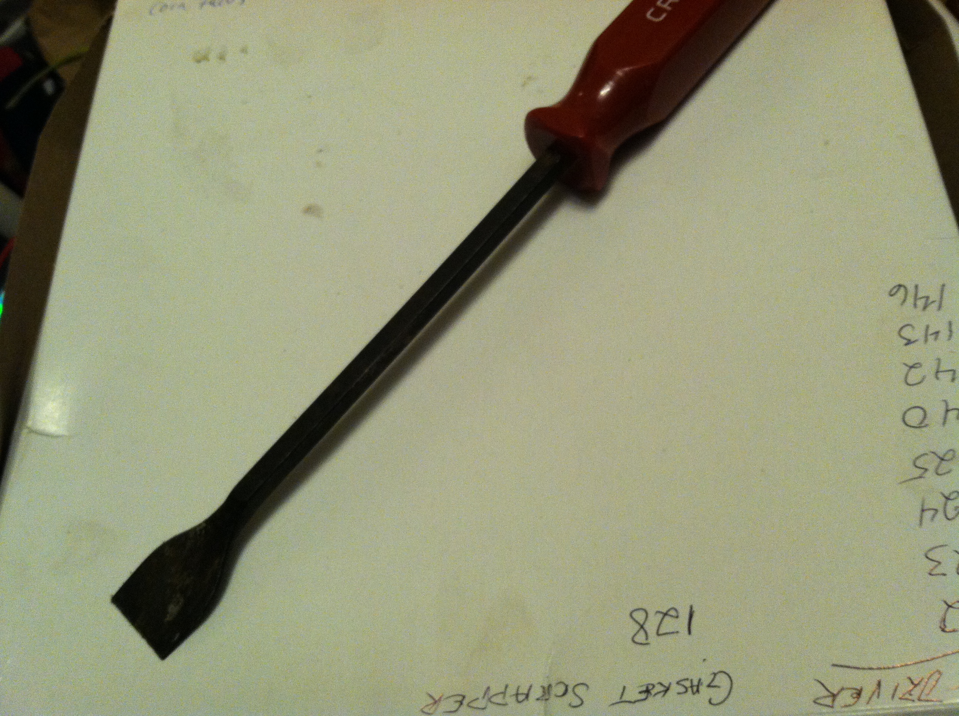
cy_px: 358
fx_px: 968
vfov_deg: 40.6
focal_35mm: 35
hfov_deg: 52.7
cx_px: 480
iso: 200
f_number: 2.8
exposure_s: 1/15
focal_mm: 3.85
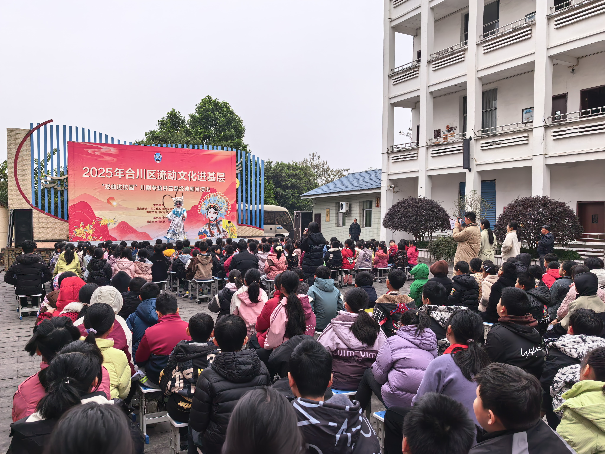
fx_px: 507
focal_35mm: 29
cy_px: 227
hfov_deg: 61.7
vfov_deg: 48.2
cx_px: 302
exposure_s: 1/2045
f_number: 2
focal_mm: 8.5
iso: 320
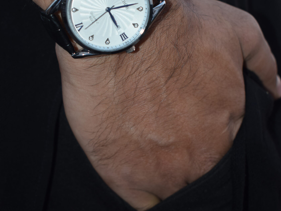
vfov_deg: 17.7
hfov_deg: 23.6
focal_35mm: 83
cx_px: 141
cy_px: 66
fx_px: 674
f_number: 4.8
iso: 360
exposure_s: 1/60
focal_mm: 38
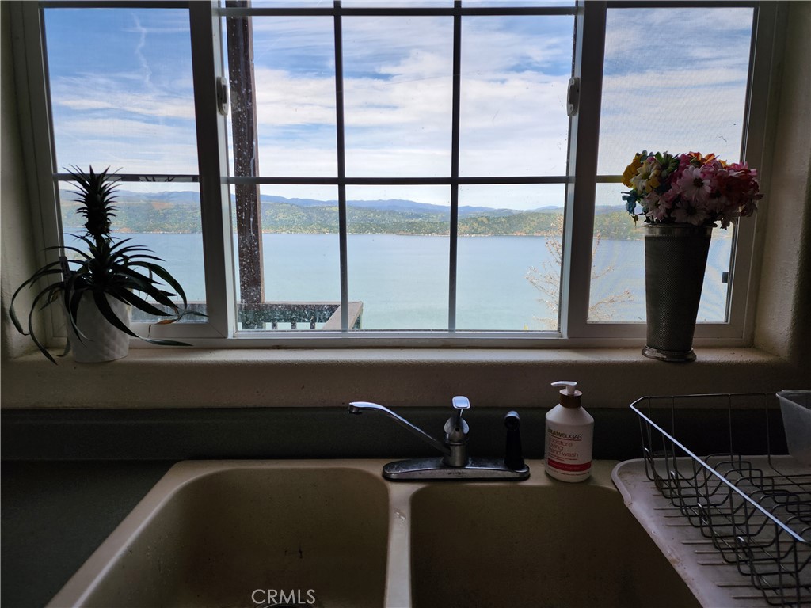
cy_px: 304
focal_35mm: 23
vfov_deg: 58.9
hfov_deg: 73.9
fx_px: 539
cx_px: 406
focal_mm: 6.4
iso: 12
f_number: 1.8
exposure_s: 1/221
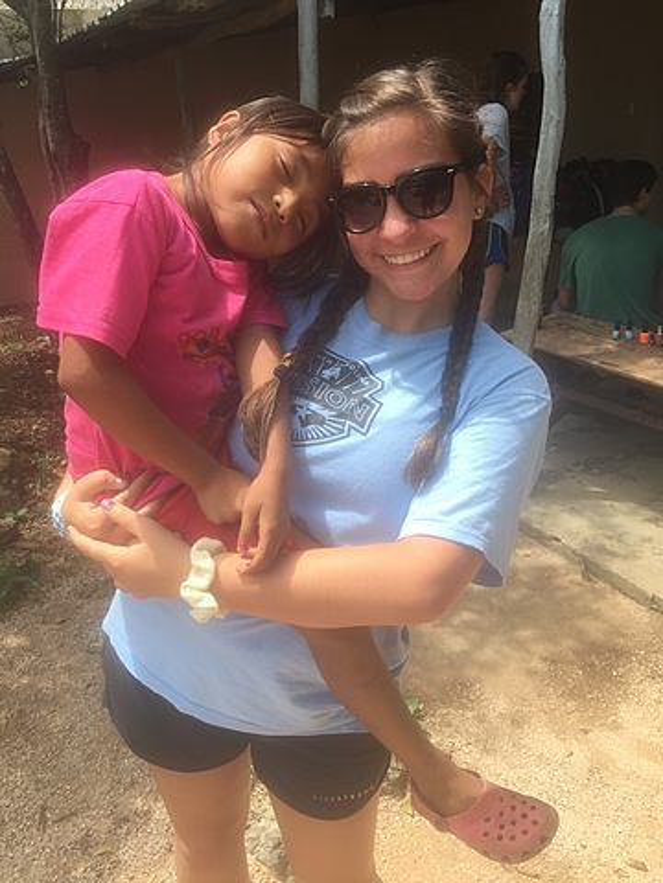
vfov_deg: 61.7
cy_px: 442
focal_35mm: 29
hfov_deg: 48.2
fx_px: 741
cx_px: 332
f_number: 2.2
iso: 32
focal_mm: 4.15
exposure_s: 1/719
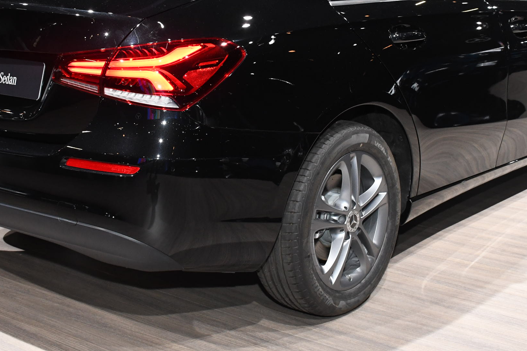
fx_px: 849
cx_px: 262
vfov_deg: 23.2
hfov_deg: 34.5
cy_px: 98
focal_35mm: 58
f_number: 7.1
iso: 2000
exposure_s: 1/125
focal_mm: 23
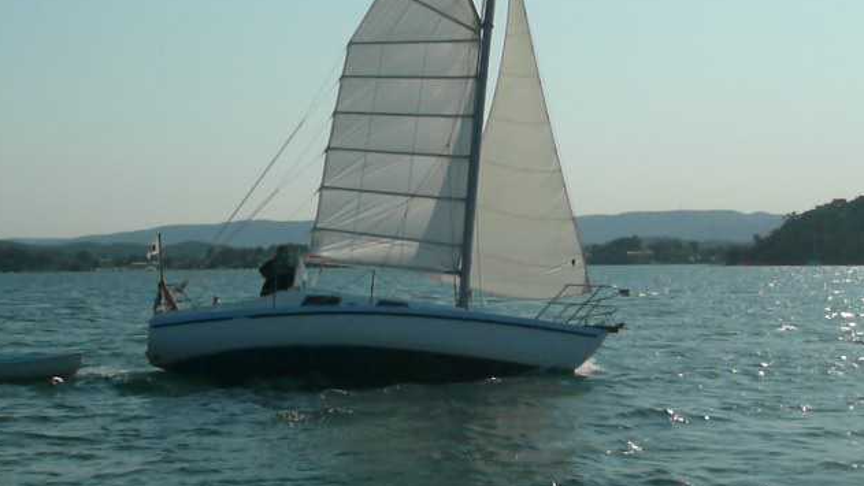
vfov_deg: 16.3
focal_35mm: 74
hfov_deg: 28.6
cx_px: 430
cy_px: 188
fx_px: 1695
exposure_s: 1/2000
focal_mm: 11
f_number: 11
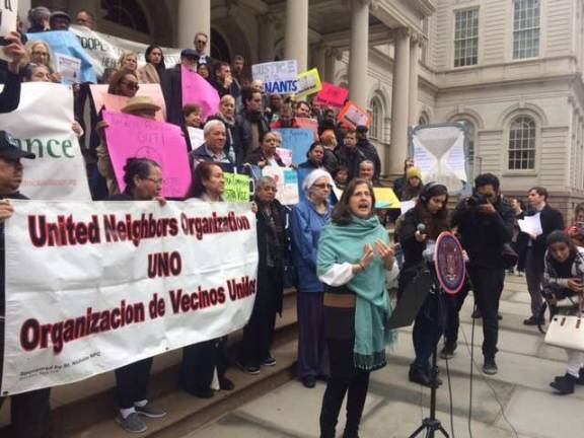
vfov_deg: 48.2
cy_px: 219
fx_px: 489
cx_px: 292
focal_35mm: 29
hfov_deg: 61.7
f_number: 2.2
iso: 32
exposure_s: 1/507
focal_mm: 4.15
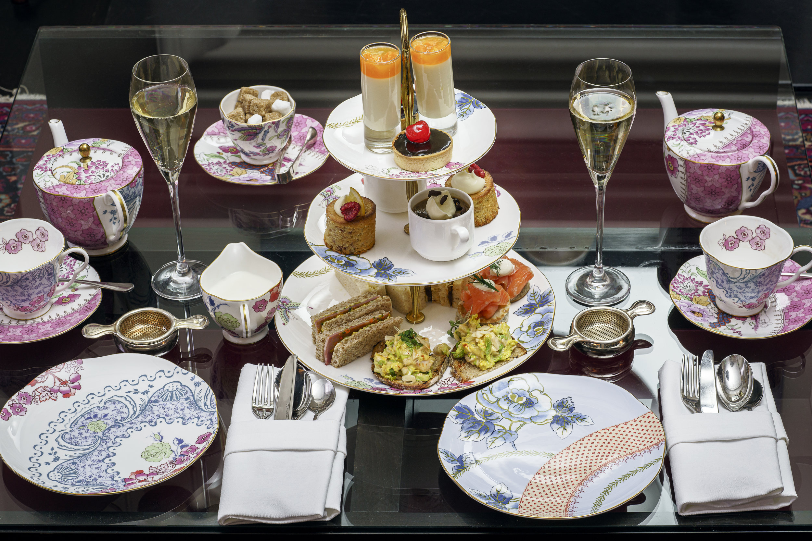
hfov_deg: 22.6
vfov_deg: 15.2
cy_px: 270
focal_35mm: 90
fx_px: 2030
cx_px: 406
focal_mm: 90
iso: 250
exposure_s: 2
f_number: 14
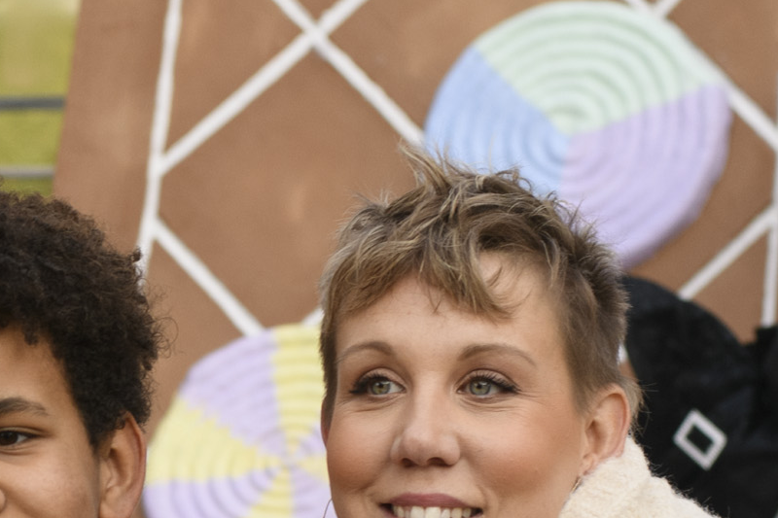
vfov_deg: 5.5
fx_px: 5401
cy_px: 649
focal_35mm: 250
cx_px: -217
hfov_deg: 8.1
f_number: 4
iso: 125
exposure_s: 1/400
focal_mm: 50
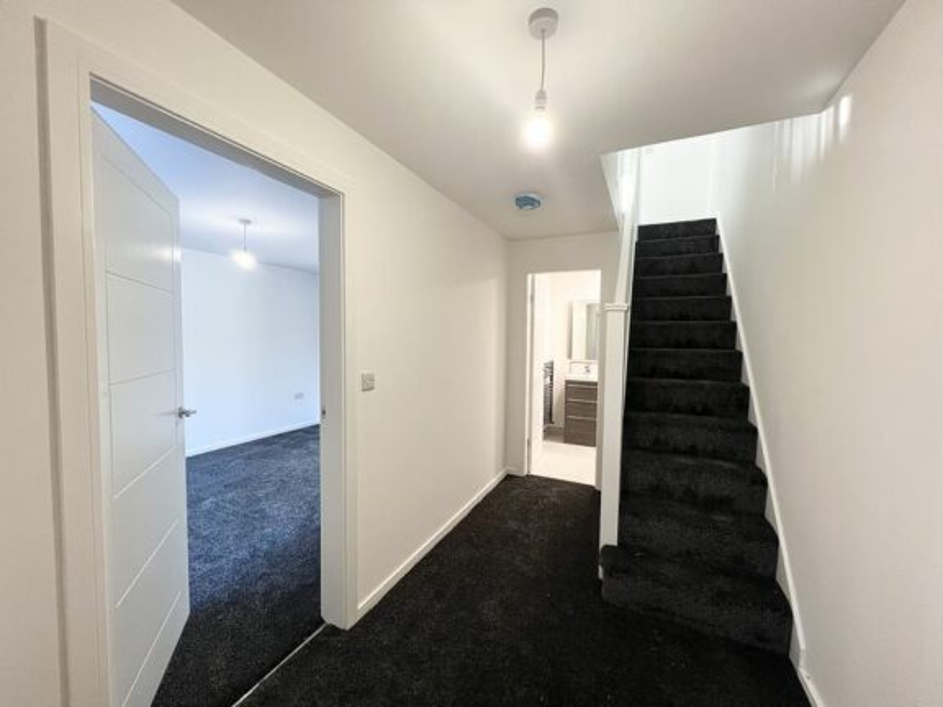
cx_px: 472
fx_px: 354
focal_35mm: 13
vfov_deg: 89.9
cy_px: 354
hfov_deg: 106.2
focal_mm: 1.57
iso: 200
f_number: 1.8
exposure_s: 1/100
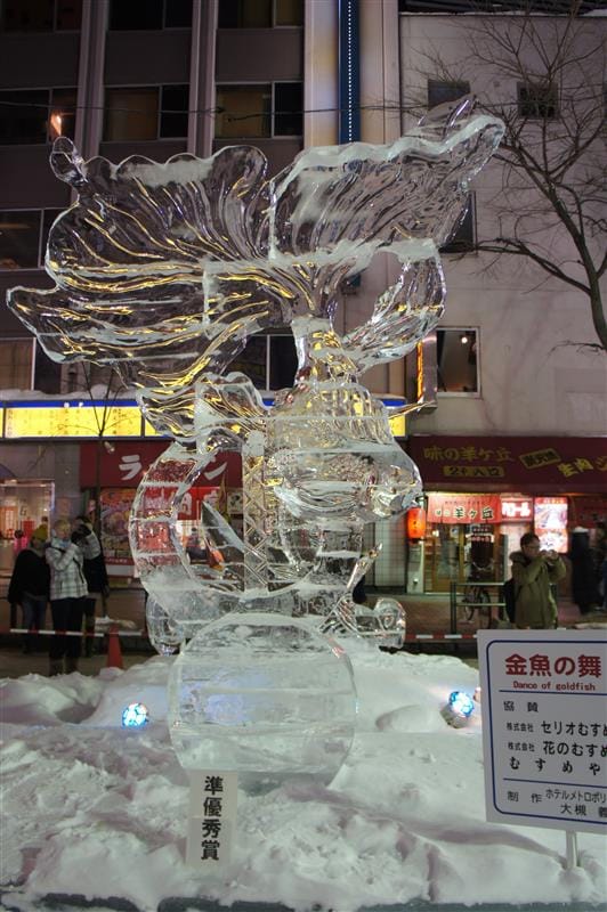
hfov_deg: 47.9
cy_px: 456
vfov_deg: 67.4
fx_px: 684
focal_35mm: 27
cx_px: 304
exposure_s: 1/30
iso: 400
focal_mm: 18
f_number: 3.5
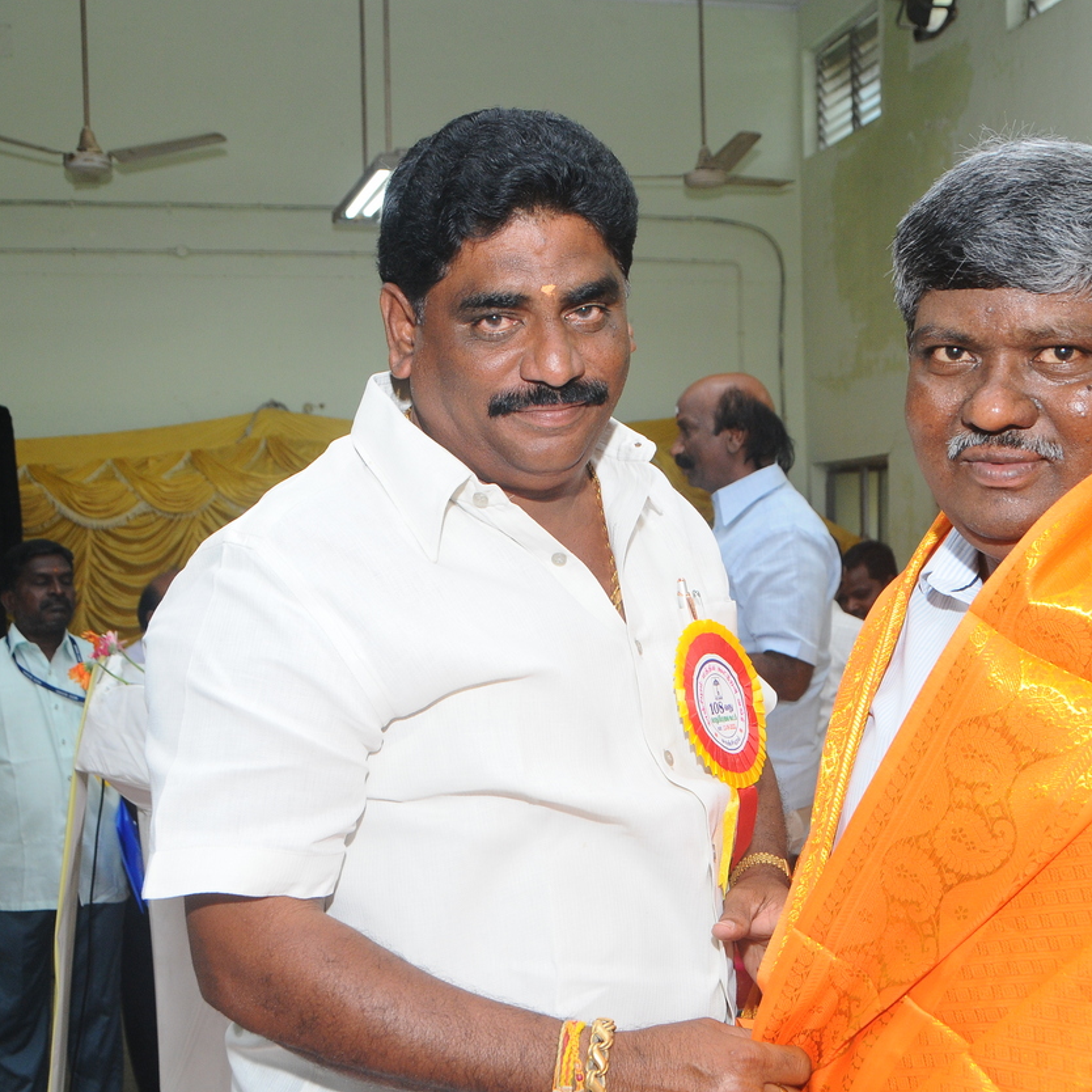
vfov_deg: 39.2
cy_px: 537
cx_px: 592
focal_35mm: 43
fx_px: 1535
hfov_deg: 39.1
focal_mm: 22
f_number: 5.6
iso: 500
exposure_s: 1/125
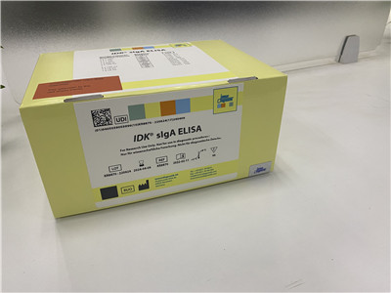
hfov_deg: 67.3
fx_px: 294
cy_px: 146
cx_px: 196
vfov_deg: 53.1
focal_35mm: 26
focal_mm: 4.25
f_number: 1.8
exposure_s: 1/50
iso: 80
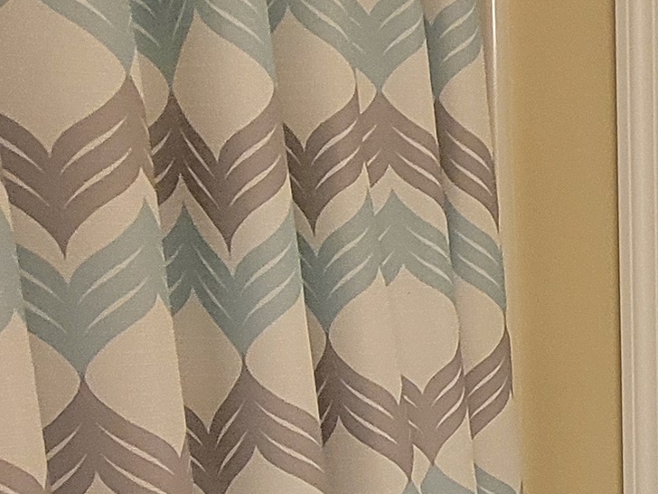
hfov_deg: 19.2
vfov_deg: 19.8
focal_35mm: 72
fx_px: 1369
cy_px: 508
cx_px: 1233
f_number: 2.2
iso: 320
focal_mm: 2.2
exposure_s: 1/60
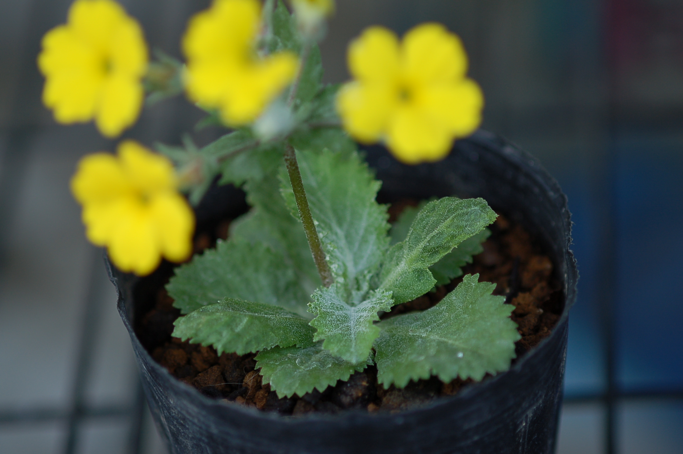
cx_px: 342
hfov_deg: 13.1
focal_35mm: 158
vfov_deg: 8.7
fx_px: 2985
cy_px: 227
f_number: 3.3
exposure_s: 1/320
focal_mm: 105
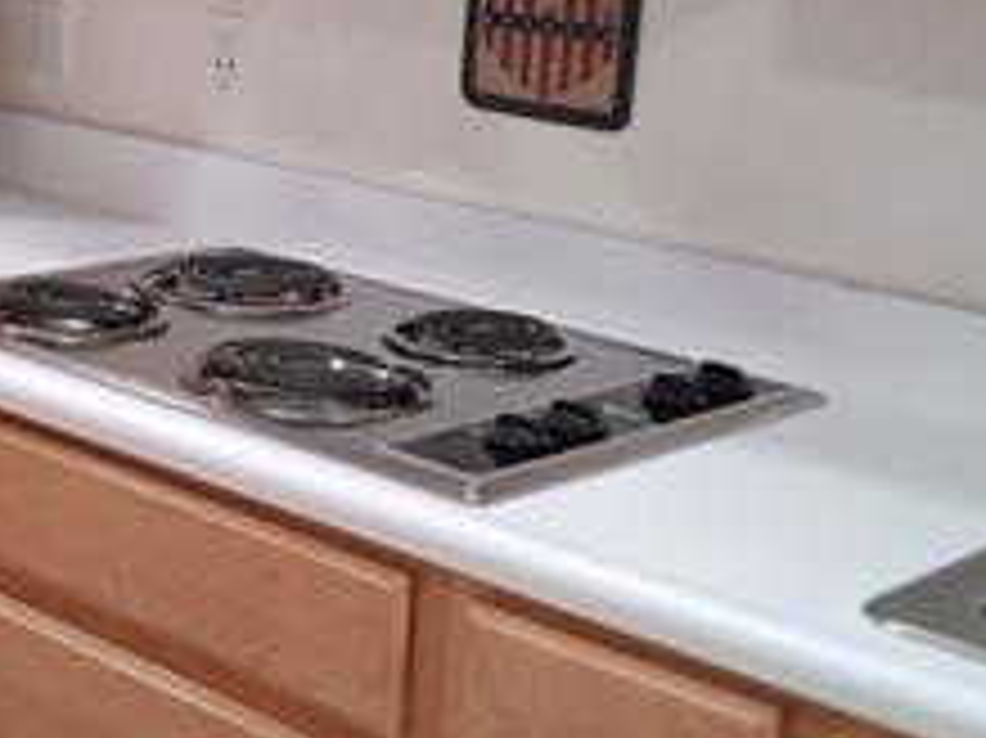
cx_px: 207
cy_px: 94
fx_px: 2164
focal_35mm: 76
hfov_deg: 25.3
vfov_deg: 19.1
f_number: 1.8
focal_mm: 3.98
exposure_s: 1/120
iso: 400
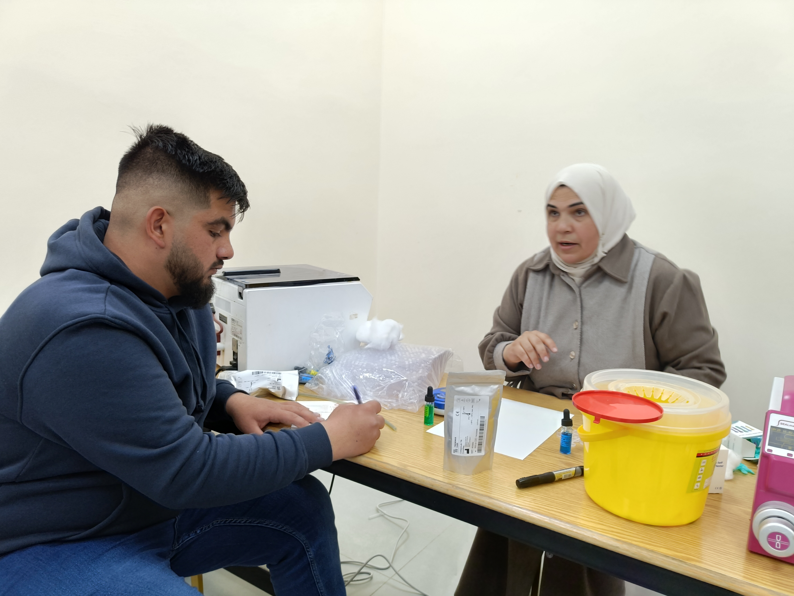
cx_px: 397
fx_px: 573
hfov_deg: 69.4
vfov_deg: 54.9
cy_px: 298
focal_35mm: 25
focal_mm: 4.7
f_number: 1.7
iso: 415
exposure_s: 1/50
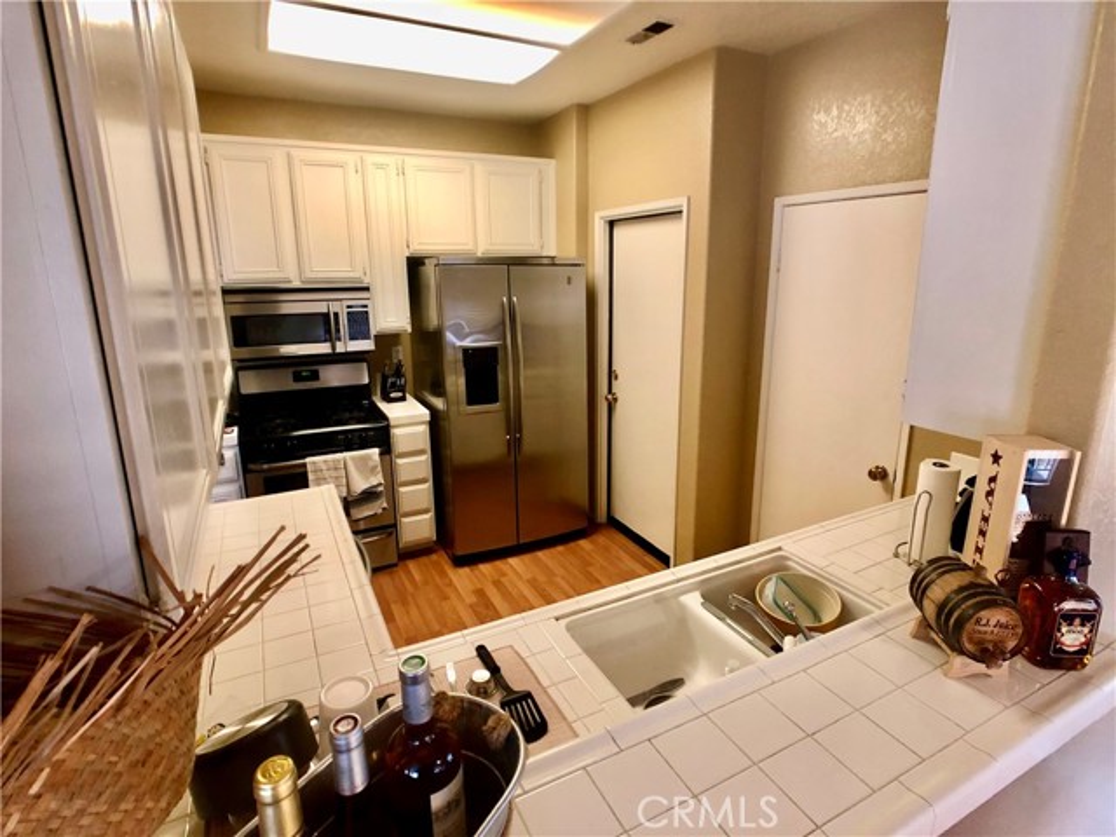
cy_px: 418
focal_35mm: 28
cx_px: 558
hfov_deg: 63.4
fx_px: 903
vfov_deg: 49.7
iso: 64
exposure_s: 1/15
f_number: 1.8
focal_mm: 4
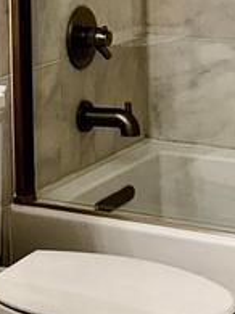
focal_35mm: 133
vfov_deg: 14.4
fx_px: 1205
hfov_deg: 11.0
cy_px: -63
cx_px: -39
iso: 160
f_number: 1.78
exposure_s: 1/120
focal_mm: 6.86
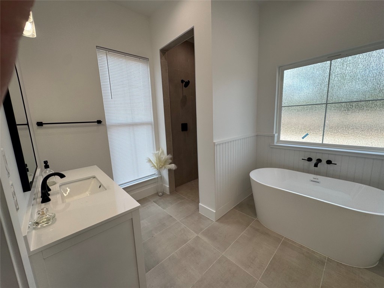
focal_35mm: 14
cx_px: 192
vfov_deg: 85.7
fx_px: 155
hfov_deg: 102.1
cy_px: 144
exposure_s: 1/154
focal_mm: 2.22
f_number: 2.2
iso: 40
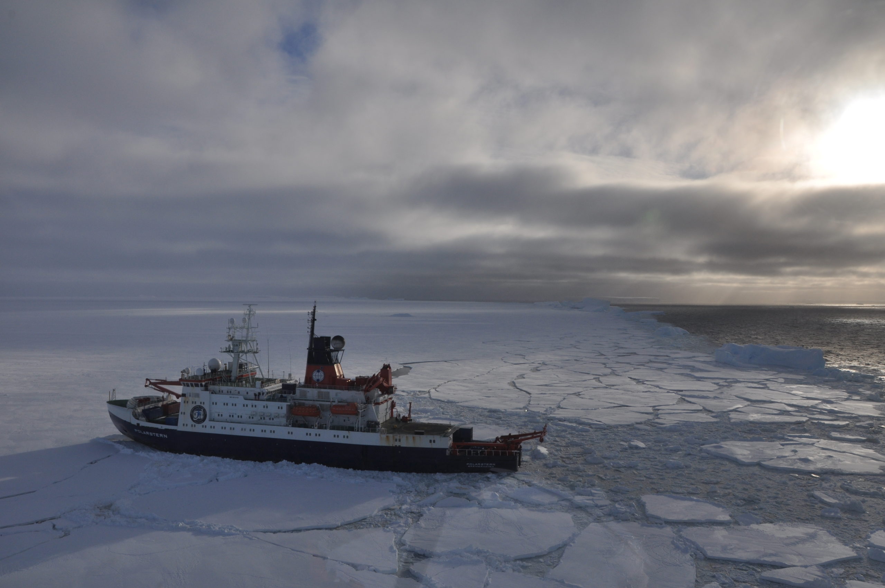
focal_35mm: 27
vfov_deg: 47.8
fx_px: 663
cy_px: 294
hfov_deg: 67.4
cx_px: 442
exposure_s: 1/800
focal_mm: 18
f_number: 14
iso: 200
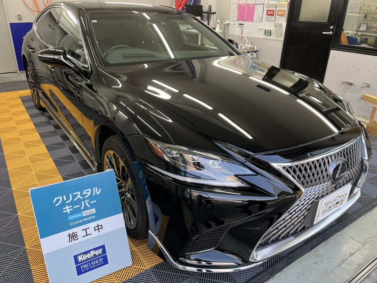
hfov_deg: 67.3
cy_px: 142
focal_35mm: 26
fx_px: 283
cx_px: 188
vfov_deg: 53.1
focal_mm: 5.1
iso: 100
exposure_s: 1/120
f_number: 1.6
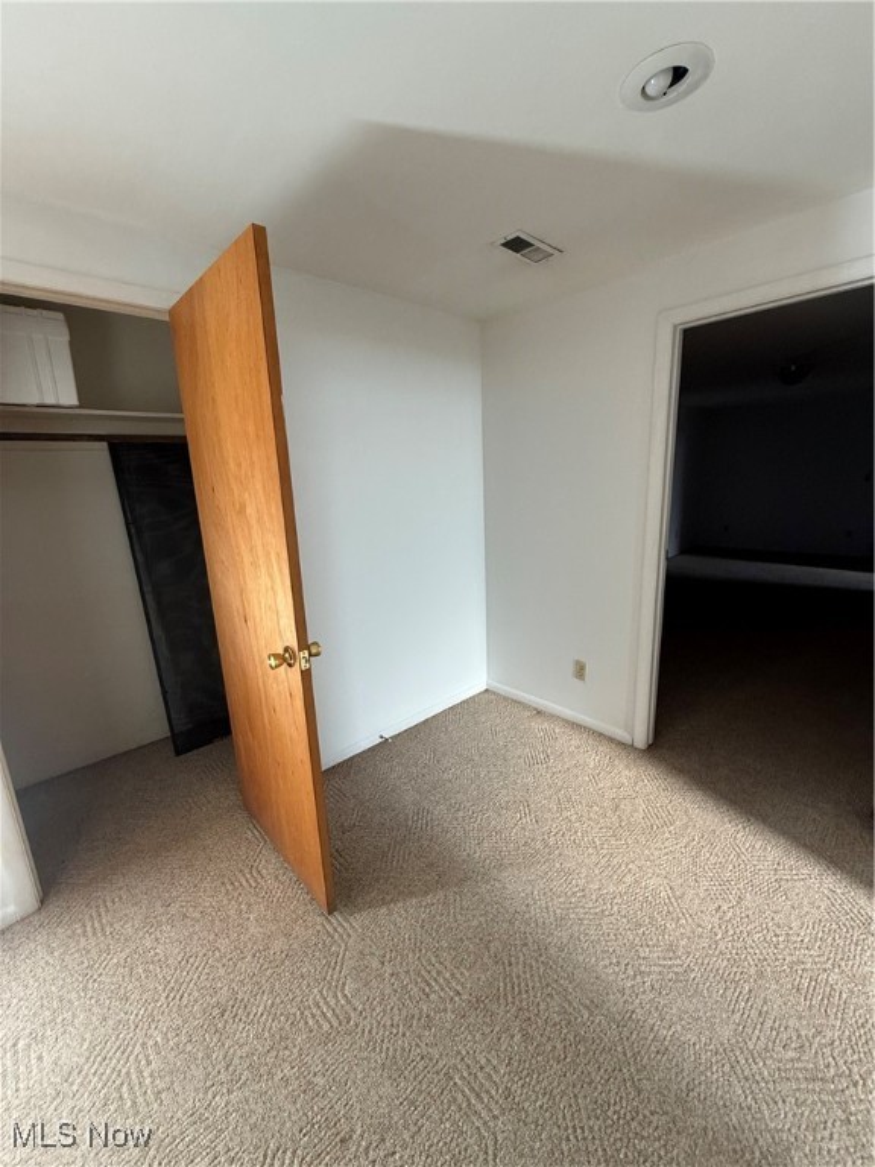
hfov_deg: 85.7
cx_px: 438
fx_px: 472
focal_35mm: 14
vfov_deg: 102.1
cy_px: 584
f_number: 2.2
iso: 200
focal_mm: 2.22
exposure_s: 1/99
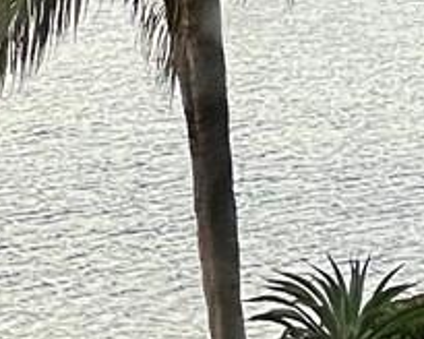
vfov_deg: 2.6
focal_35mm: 588
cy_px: 540
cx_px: -546
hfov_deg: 3.3
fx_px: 7379
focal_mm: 9
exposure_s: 1/120
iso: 160
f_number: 2.8
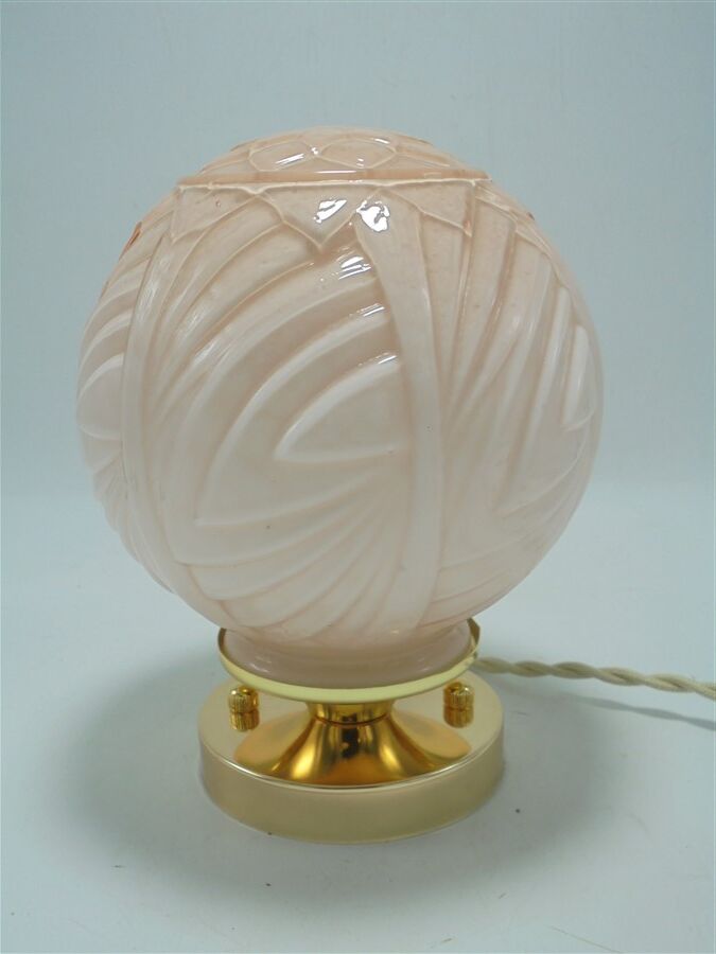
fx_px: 1048
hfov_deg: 37.7
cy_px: 477
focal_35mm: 38
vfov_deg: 49.0
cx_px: 358
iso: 100
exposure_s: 1/100
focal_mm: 6.9
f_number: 4.2
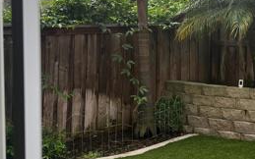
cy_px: 64
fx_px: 473
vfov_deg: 19.1
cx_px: 217
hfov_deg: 29.3
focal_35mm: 68
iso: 50
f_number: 1.5
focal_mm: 5.7
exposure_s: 1/687
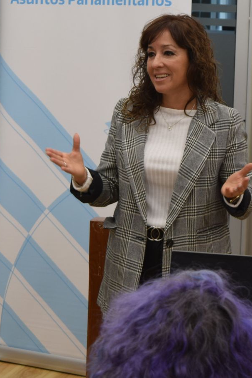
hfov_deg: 7.9
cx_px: 41
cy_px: 143
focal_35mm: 174
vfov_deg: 11.8
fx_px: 1828
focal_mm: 55
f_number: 5.6
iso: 400
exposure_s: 1/60
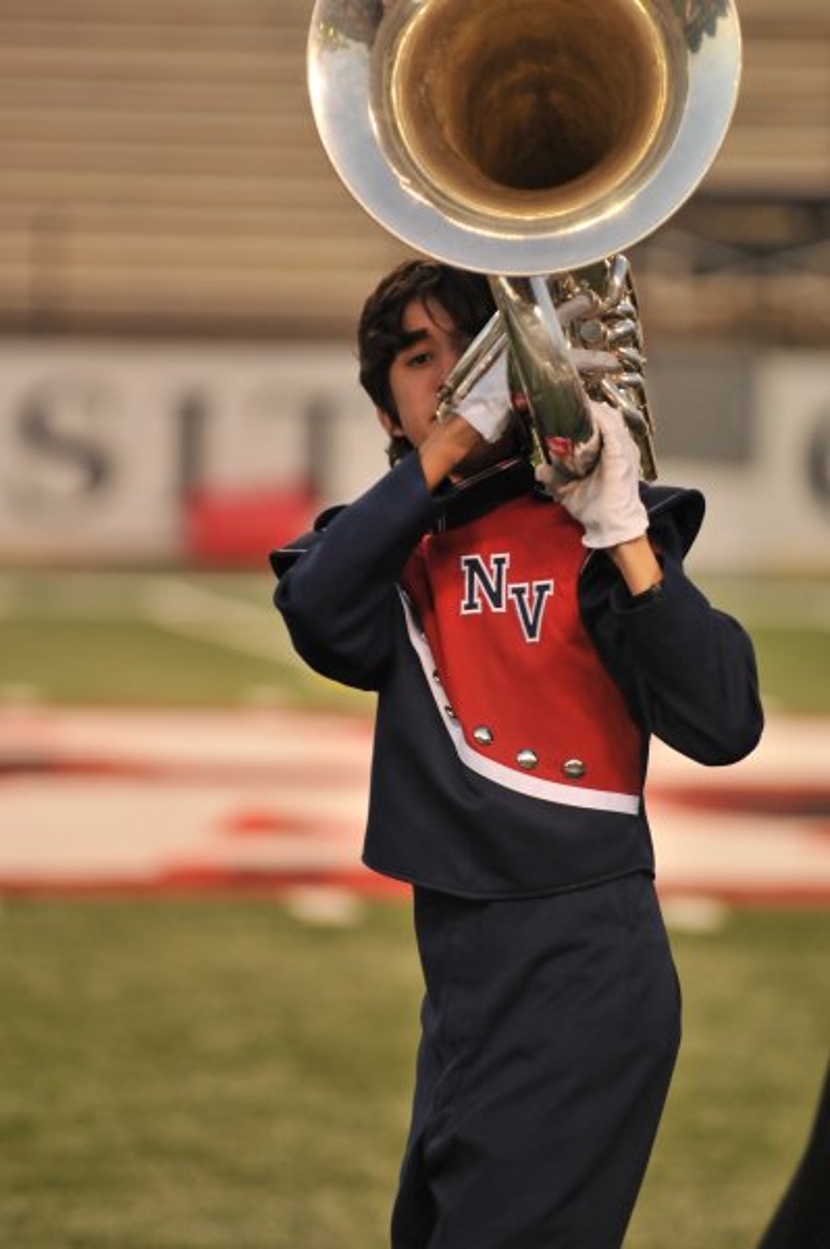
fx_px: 10392
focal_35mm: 300
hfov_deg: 4.6
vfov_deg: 6.9
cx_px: 415
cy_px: 624
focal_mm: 200
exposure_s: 1/400
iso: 800
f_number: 2.8
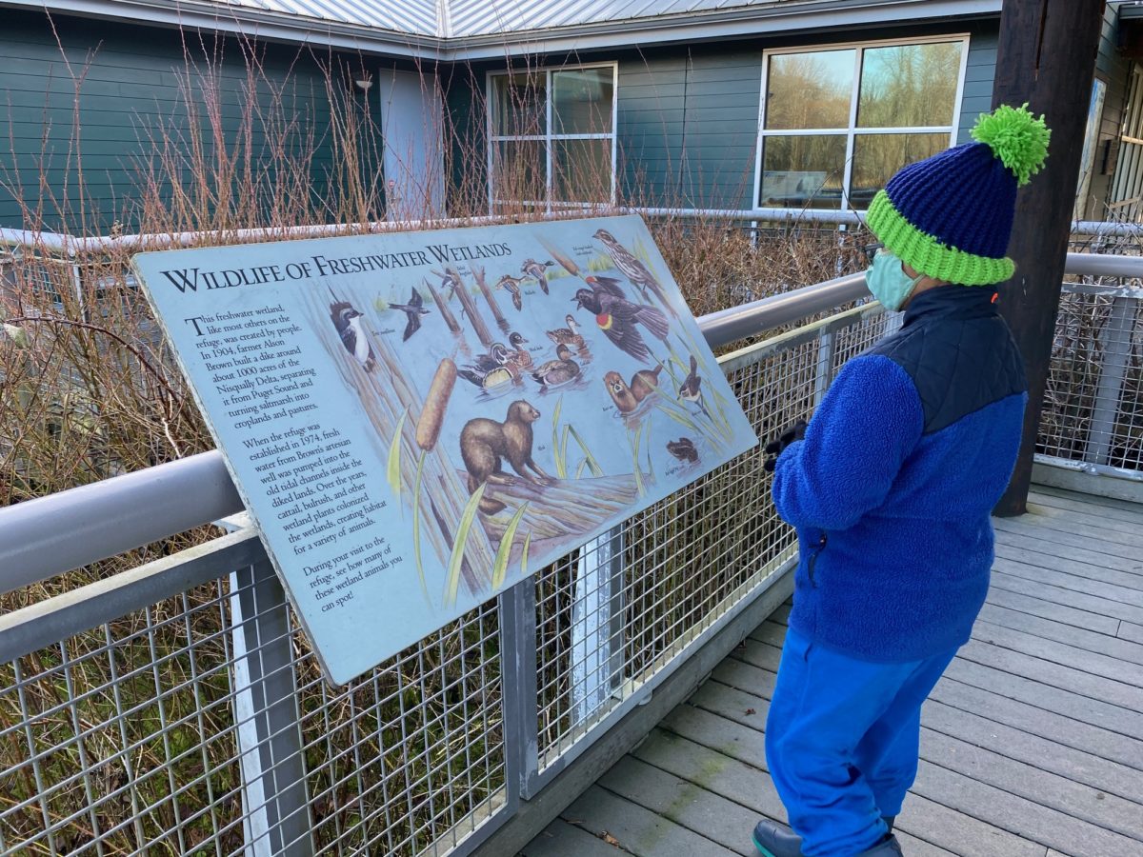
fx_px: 859
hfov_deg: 67.3
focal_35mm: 26
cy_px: 428
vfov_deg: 53.1
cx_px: 572
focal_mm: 4.25
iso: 50
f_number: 1.8
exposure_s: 1/121
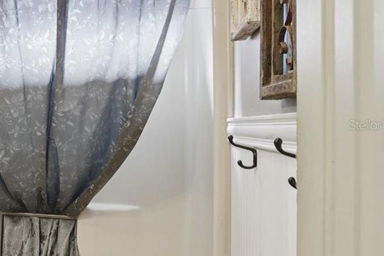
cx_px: -113
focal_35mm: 46
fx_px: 491
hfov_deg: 32.4
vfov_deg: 29.2
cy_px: 125
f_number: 8
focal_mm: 17
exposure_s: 1/1.67
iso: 100
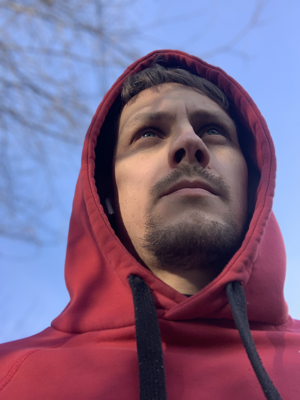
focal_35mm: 32
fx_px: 370
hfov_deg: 44.2
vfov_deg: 56.8
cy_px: 200
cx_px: 150
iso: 16
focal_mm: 2.87
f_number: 2.2
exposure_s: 1/166
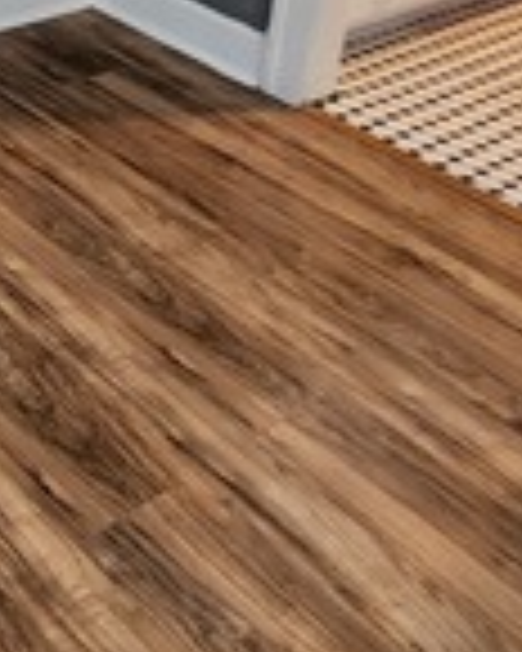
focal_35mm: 56
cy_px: -261
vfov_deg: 26.6
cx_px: -234
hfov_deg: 22.7
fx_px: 1081
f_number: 2.2
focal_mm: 2.2
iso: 400
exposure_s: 1/40
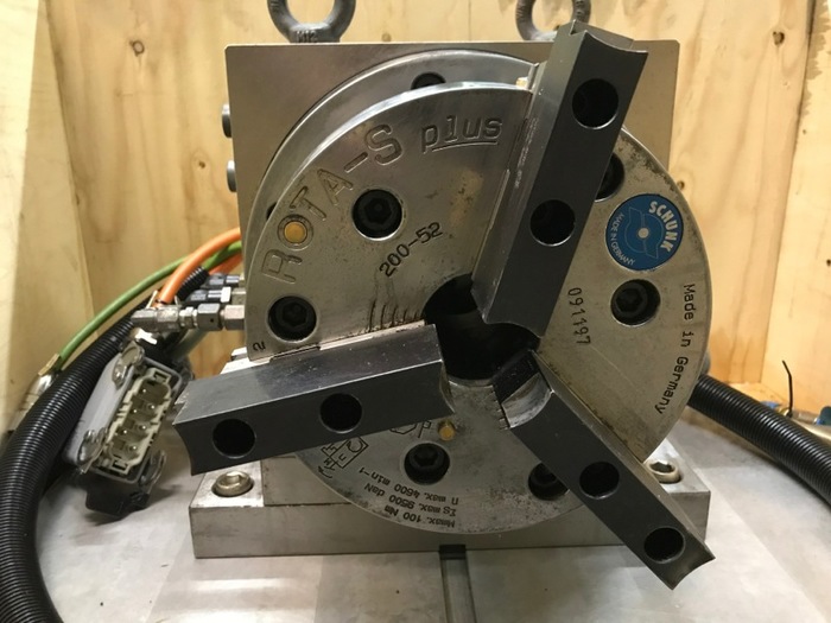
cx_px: 416
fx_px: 672
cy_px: 312
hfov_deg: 63.4
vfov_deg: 49.7
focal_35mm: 28
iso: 100
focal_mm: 3.99
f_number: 1.8
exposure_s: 1/6
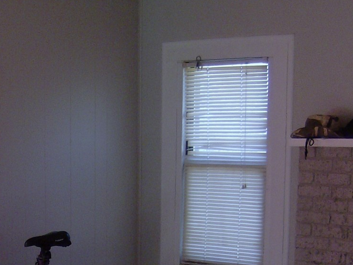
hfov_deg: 20.7
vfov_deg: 15.2
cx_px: 46
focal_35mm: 93
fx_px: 949
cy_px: 336
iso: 100
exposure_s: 1/94.5
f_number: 2.8
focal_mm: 6
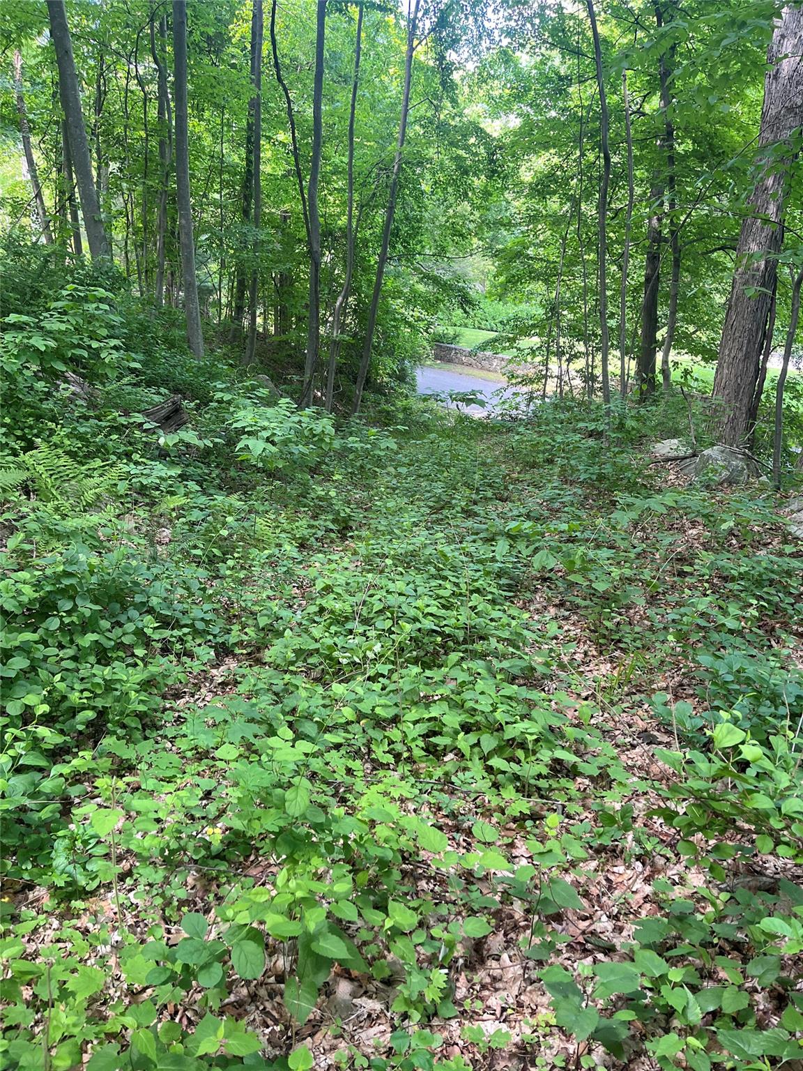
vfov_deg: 67.3
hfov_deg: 53.1
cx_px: 402
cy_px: 536
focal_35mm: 26
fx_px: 804
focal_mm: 5.1
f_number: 1.6
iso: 125
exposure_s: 1/103
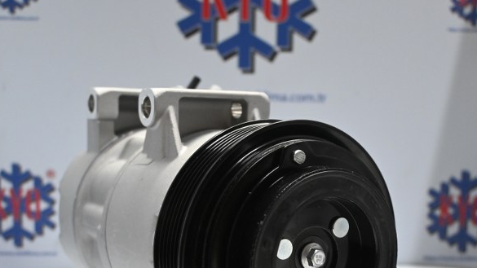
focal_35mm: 54
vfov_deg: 22.1
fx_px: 679
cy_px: 211
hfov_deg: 38.7
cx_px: 251
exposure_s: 1/125
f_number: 4.2
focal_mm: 25
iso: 1600
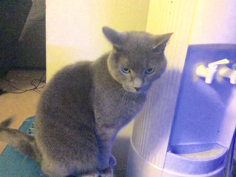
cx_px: 118
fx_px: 225
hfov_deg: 55.4
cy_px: 88
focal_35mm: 33
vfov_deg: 42.9
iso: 800
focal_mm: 3.3
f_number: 2.4
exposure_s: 1/15
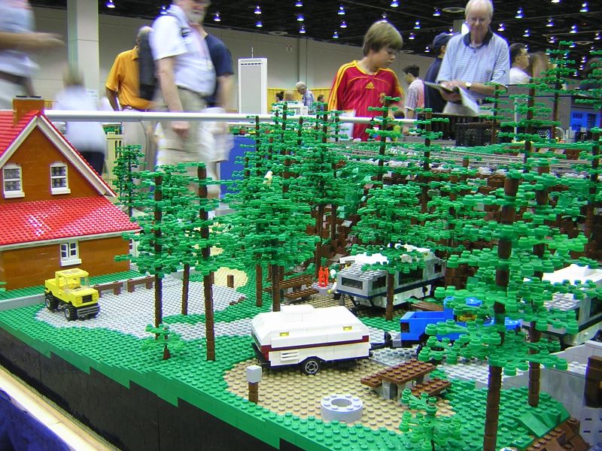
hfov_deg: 51.4
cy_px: 226
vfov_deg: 39.7
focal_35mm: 36
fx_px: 626
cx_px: 301
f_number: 2.6
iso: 103
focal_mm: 4.7
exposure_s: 1/3.7
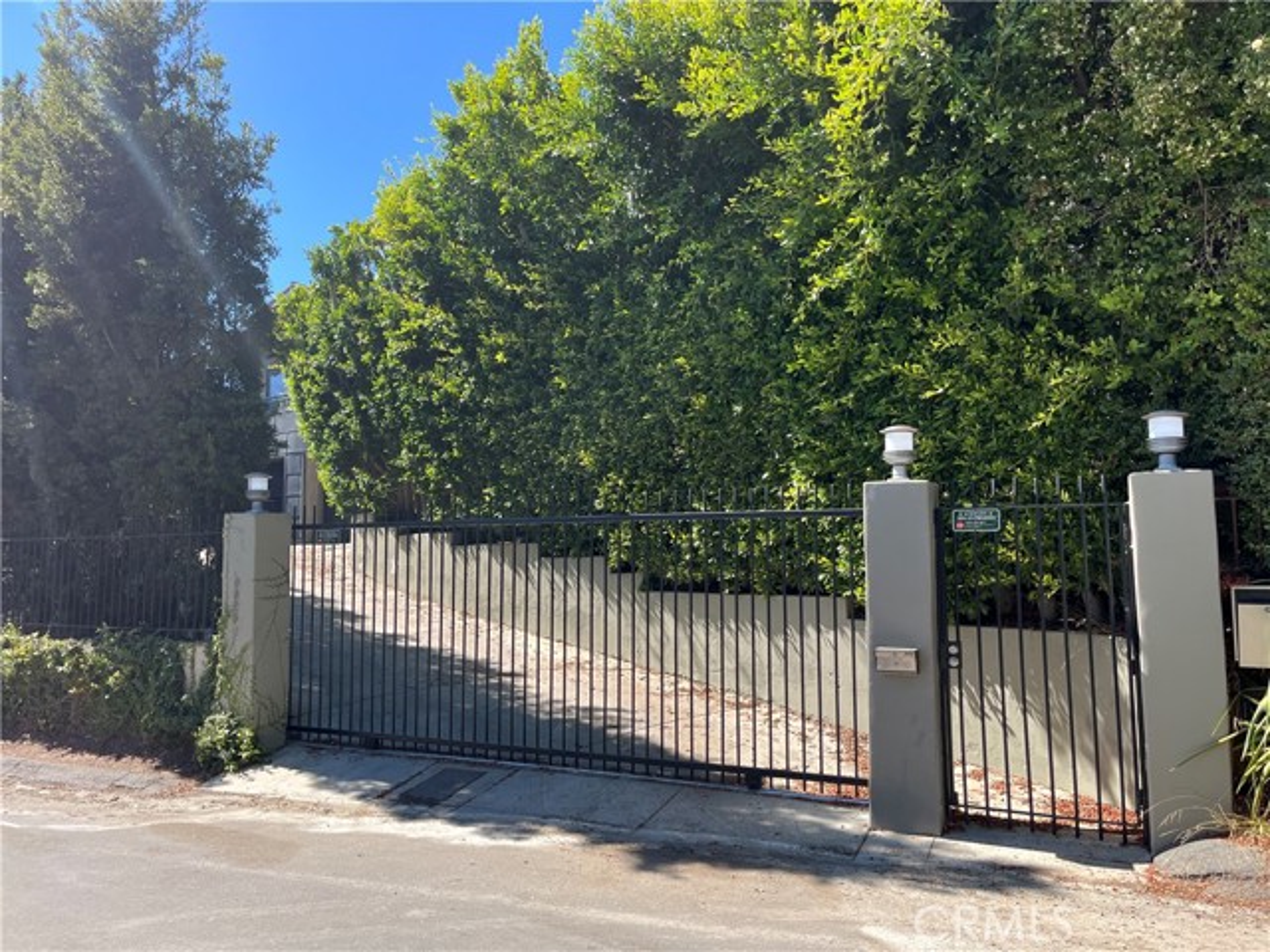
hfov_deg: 67.3
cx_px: 635
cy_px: 476
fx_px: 954
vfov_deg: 53.1
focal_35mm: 26
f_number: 1.6
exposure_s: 1/1106
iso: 50
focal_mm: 5.1
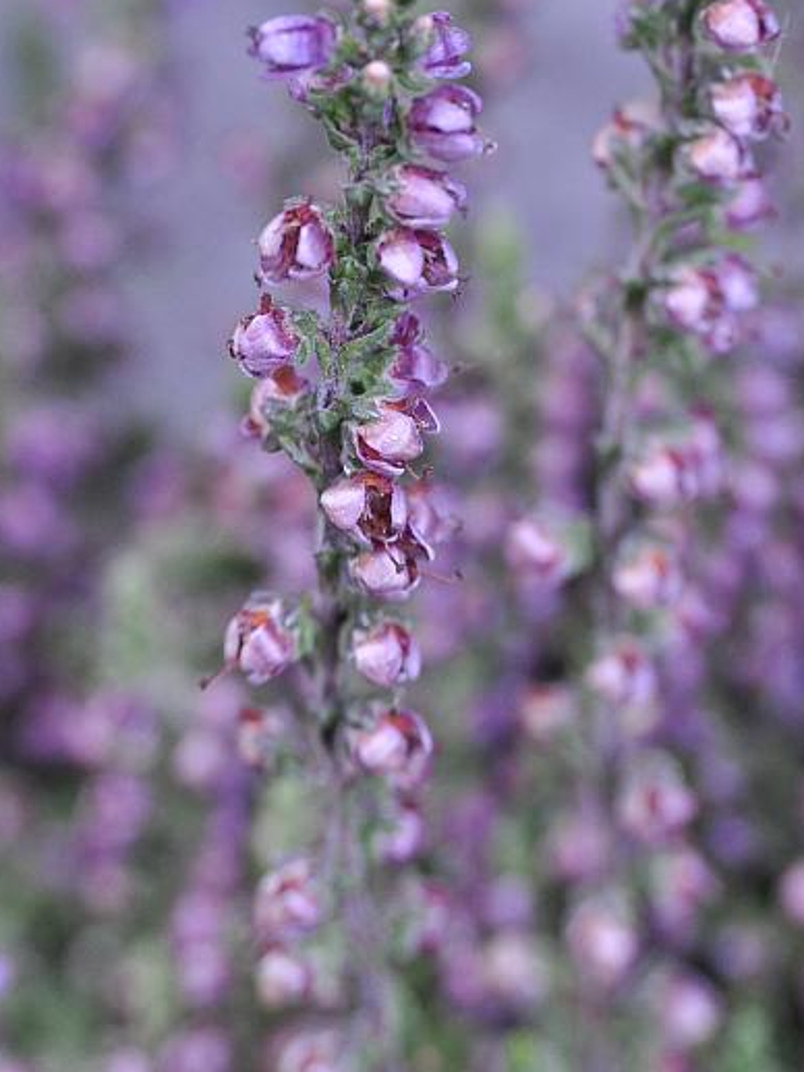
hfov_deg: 15.2
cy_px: 112
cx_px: 524
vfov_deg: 19.9
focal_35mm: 97
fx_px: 3003
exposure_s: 1/80
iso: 800
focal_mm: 34
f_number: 8
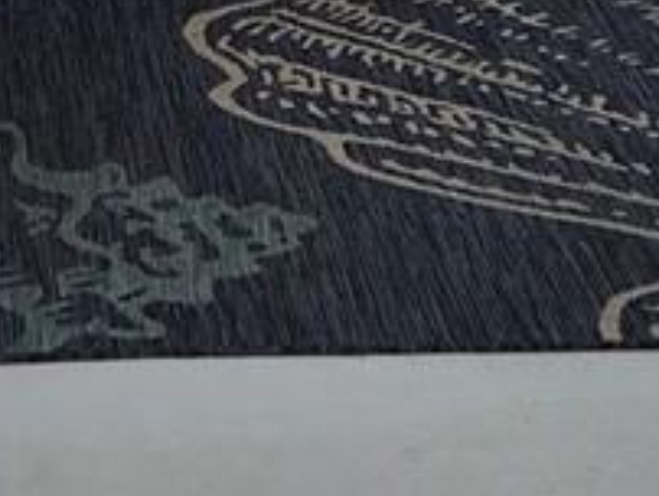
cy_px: -1142
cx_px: 170
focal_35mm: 182
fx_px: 3469
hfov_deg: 10.8
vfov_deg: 7.1
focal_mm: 5.4
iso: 20
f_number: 1.8
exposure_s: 1/859
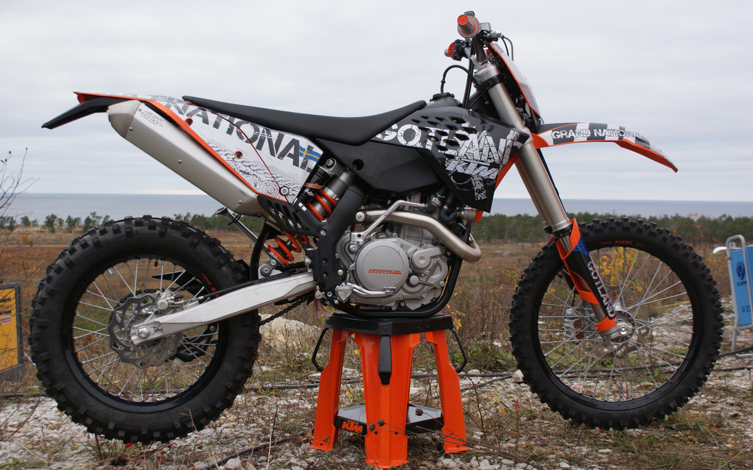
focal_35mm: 43
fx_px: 882
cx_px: 376
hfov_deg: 46.2
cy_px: 228
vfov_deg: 29.8
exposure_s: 1/50
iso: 125
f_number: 5
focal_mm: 28
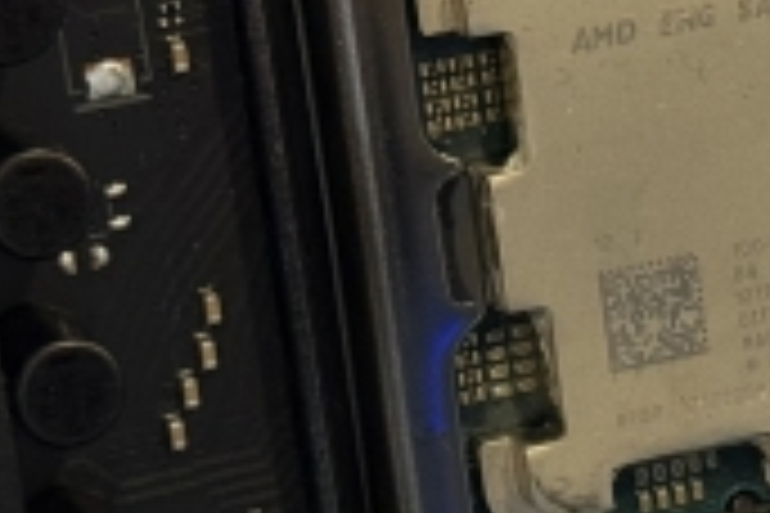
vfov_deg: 7.0
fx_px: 4192
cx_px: 716
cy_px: 241
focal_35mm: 196
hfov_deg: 10.4
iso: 250
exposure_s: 1/40
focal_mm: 6.76
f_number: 1.78
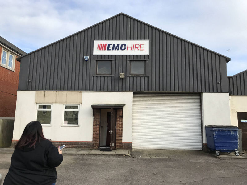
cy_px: 92
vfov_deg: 49.7
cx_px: 124
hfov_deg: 63.4
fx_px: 200
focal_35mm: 28
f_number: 1.8
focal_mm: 3.99
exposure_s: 1/903
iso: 20
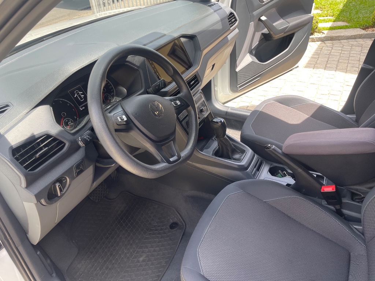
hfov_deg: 67.3
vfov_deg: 53.1
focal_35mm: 26
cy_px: 140
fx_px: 282
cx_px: 188
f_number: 1.6
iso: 32
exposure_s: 1/227
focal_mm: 4.2
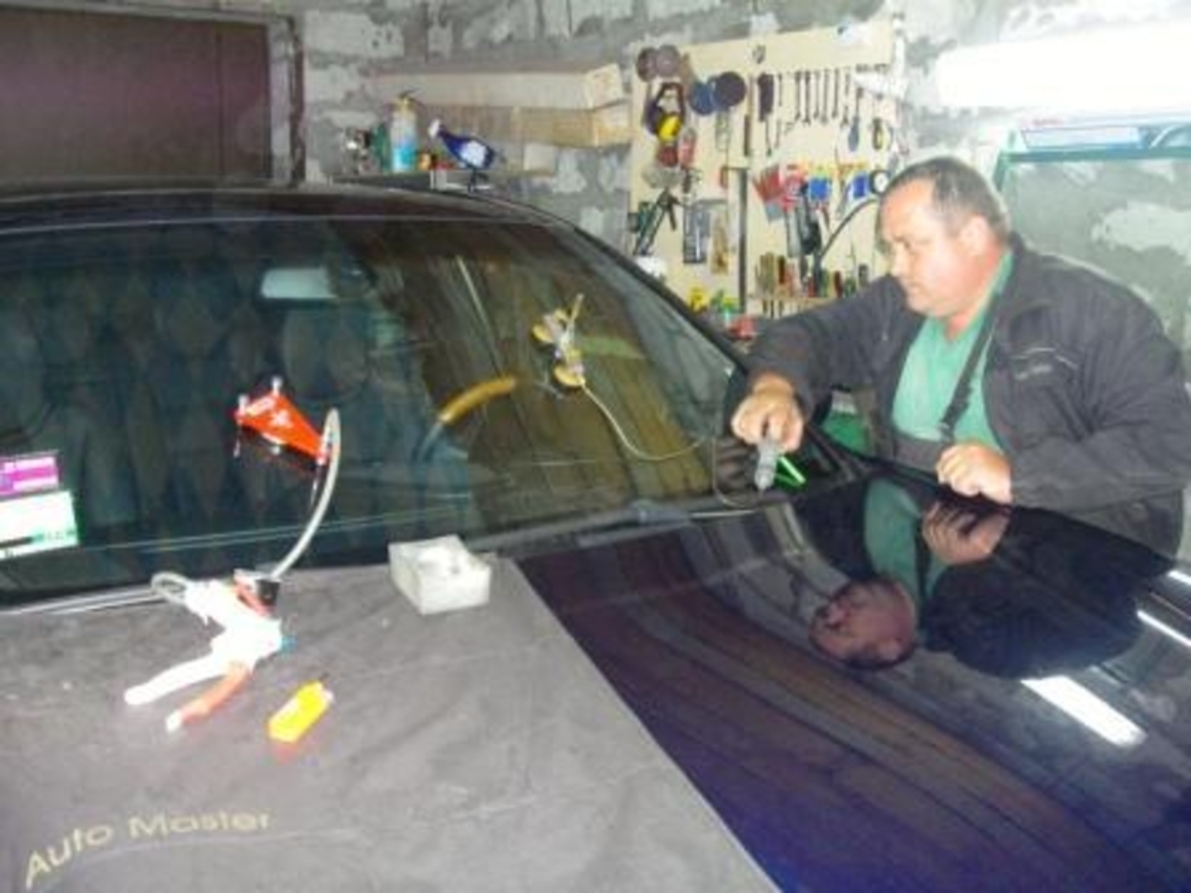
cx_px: 596
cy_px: 446
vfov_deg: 38.7
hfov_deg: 50.1
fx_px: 1273
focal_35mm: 37
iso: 400
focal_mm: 6.2
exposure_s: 1/40
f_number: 2.8
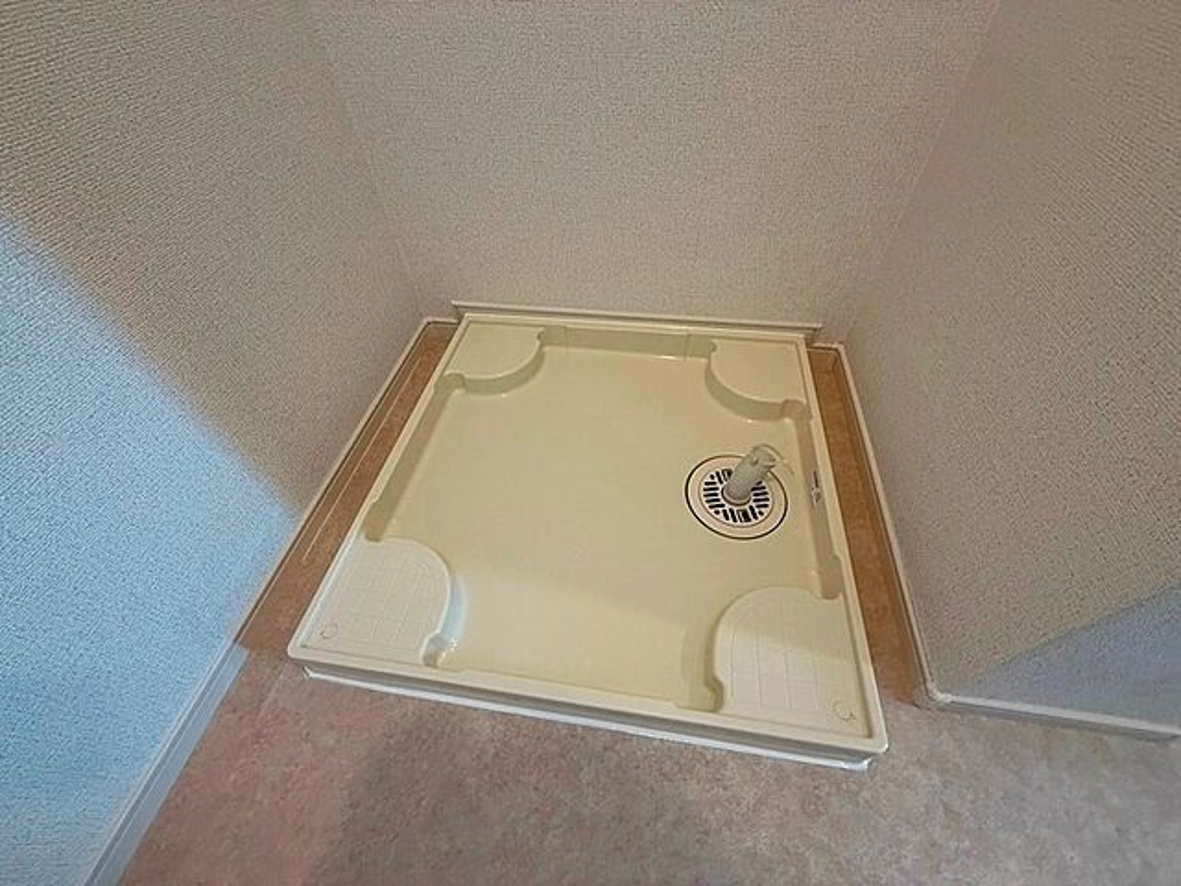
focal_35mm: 14
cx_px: 590
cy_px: 443
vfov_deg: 85.7
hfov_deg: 102.1
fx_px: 478
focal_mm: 2.22
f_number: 2.2
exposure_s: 1/99
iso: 320
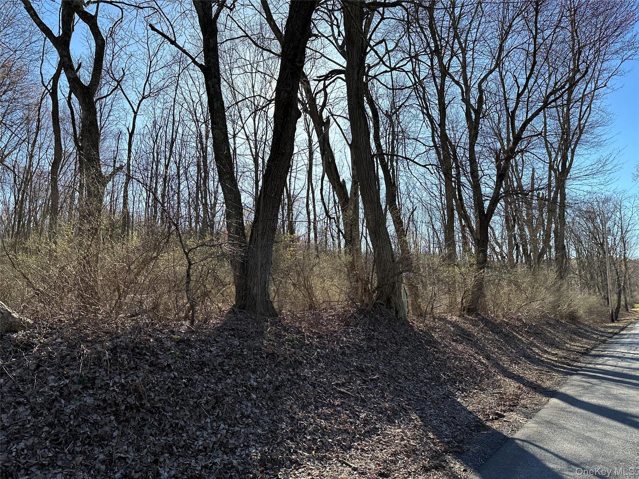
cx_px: 320
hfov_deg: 71.6
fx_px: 443
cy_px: 240
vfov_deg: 56.8
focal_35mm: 24
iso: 80
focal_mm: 6.86
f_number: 1.78
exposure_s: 1/2028
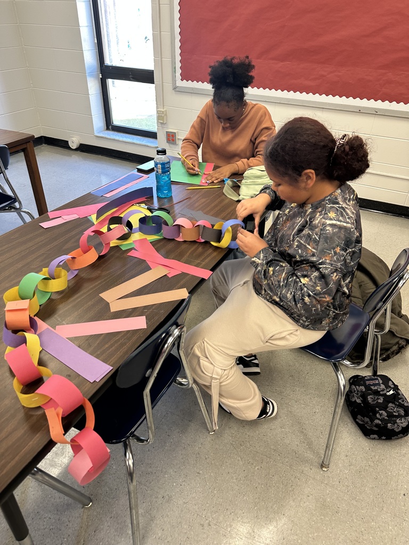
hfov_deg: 56.8
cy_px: 272
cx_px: 204
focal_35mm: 24
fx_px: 378
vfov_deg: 71.6
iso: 125
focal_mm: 6.86
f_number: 1.78
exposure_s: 1/60
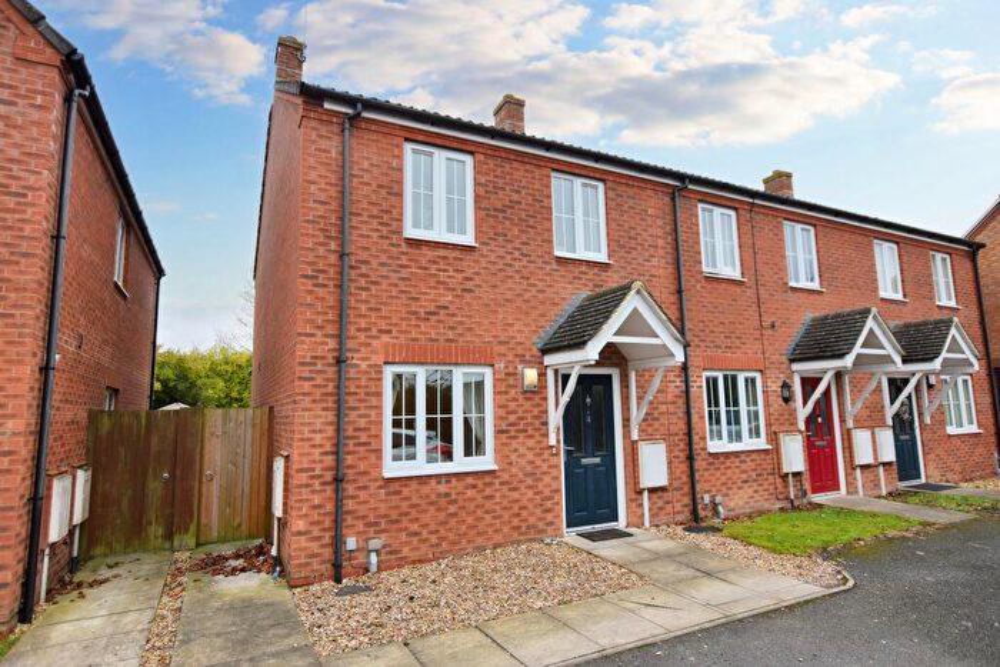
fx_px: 542
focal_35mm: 20
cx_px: 500
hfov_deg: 85.4
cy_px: 334
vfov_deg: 63.2
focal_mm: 13
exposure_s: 1/250
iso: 400
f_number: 4.5
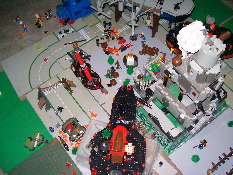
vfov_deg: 39.6
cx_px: 116
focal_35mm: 36
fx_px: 242
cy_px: 88
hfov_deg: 51.4
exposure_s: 1/128
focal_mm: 6
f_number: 2.7
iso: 200
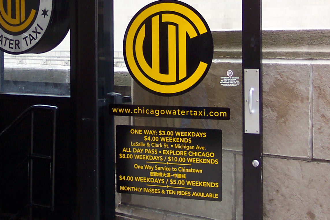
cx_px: 155
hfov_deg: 28.1
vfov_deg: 18.6
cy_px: 23
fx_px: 660
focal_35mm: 72
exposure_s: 1/125
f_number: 2.8
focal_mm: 8
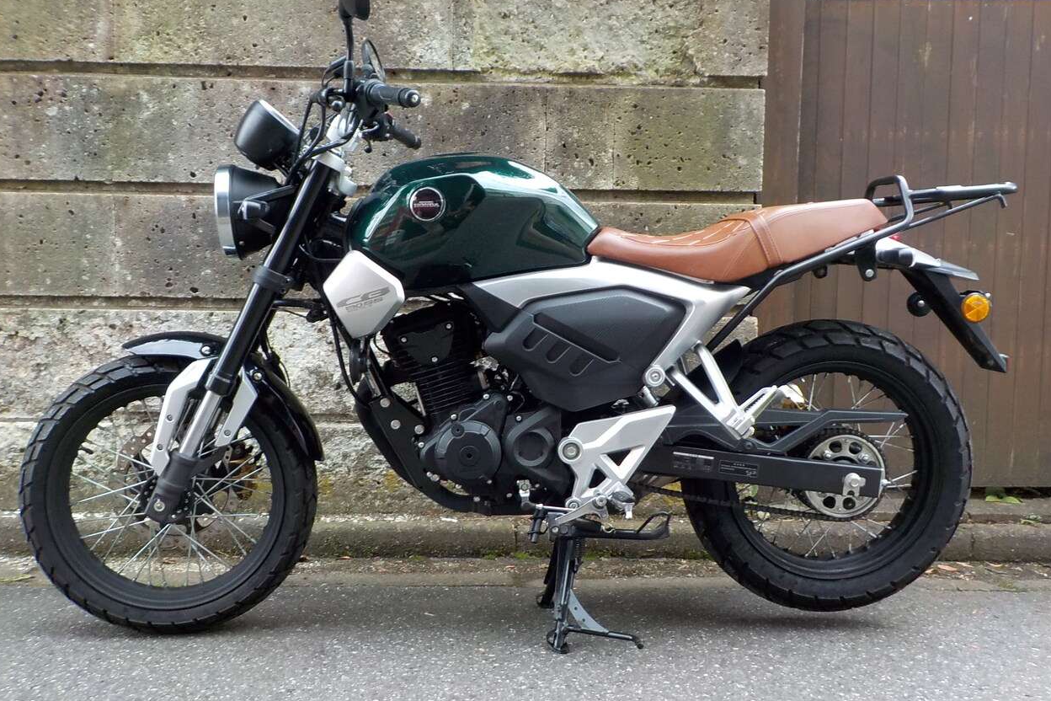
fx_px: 934
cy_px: 331
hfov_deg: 58.7
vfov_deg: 41.1
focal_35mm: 32
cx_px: 528
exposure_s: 1/30
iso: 160
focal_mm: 4.1
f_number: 3.3
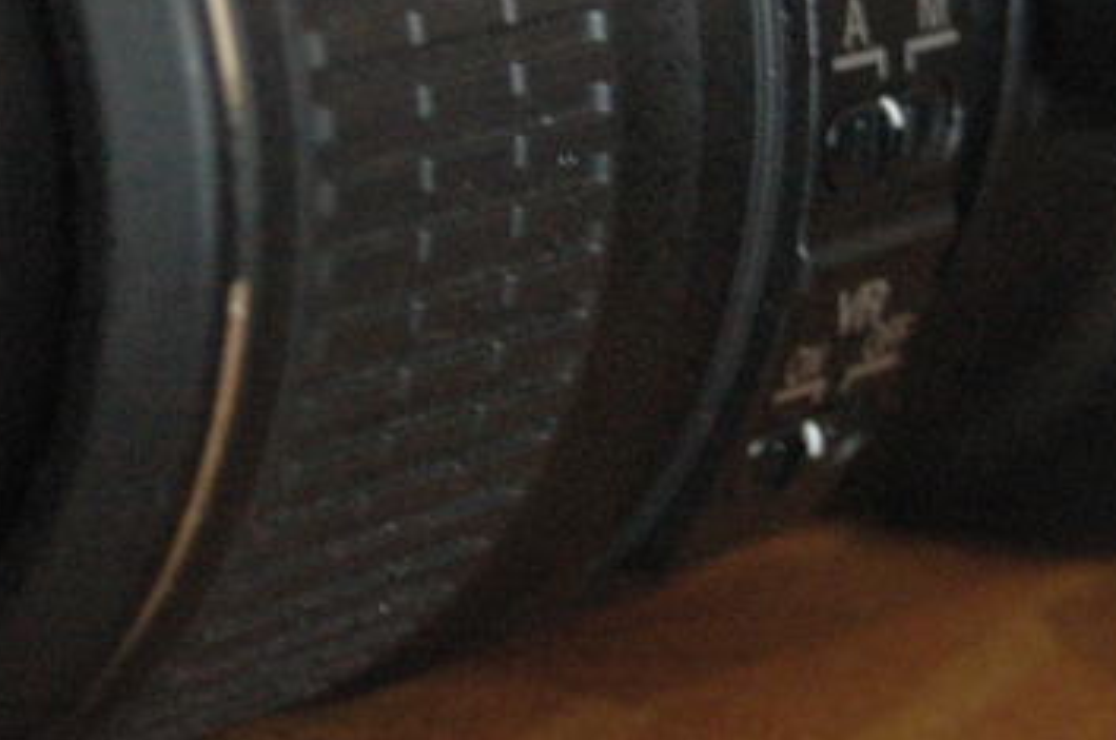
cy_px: -180
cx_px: 556
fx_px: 6467
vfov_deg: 6.5
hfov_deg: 9.9
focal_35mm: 209
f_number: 4.5
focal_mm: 48
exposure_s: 1/13
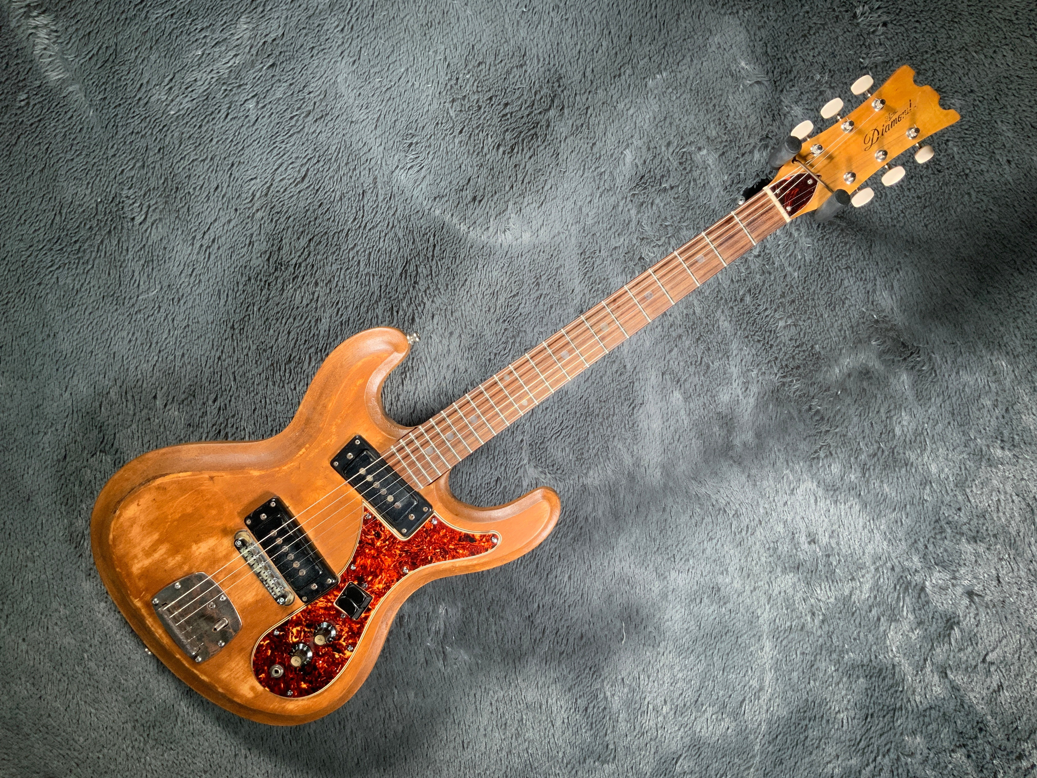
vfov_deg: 48.2
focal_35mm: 29
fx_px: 869
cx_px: 518
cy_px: 389
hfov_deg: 61.7
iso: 64
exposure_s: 1/104
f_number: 1.8
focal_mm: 3
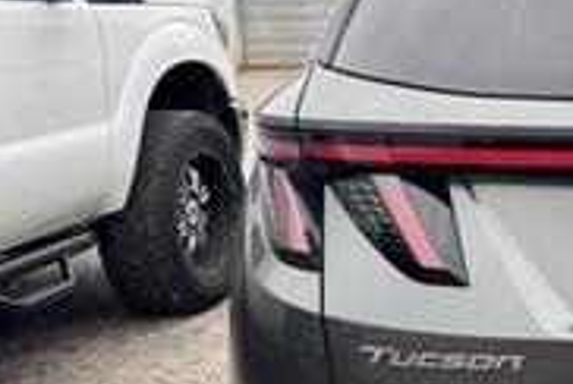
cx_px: 765
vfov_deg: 19.8
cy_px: 201
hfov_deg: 24.9
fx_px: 1100
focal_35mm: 69
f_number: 1.78
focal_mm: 6.76
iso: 80
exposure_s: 1/822
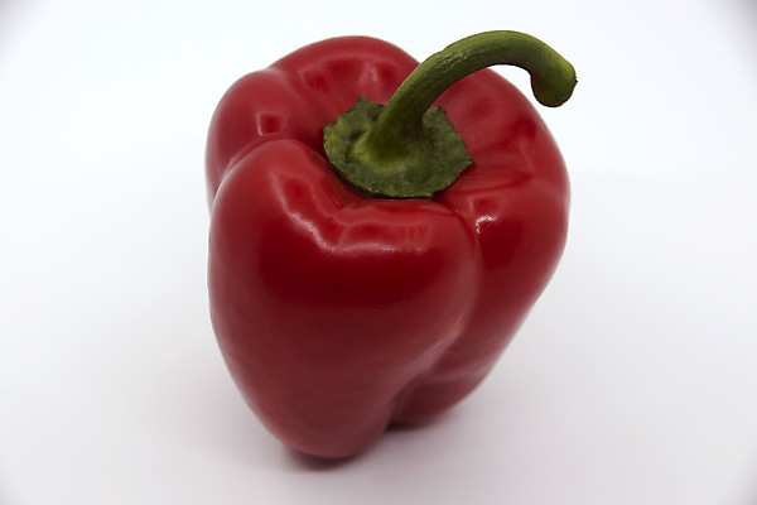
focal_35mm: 117
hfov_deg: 17.5
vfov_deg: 11.7
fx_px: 2460
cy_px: 252
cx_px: 378
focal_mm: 78
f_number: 8
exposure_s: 1/30
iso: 100
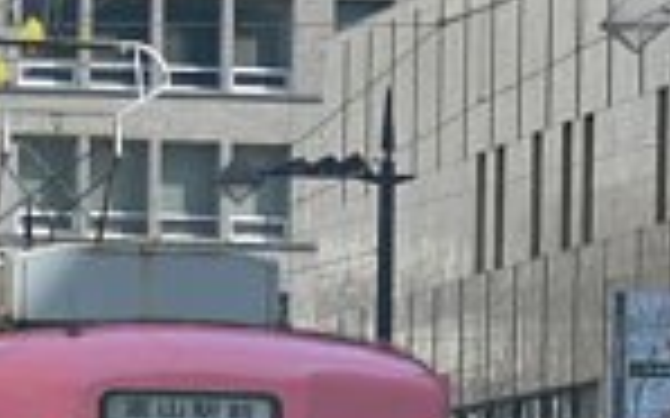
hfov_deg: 4.1
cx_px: 67
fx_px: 9254
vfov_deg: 2.6
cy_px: 656
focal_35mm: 507
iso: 80
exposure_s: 1/100
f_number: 5.6
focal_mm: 37.7
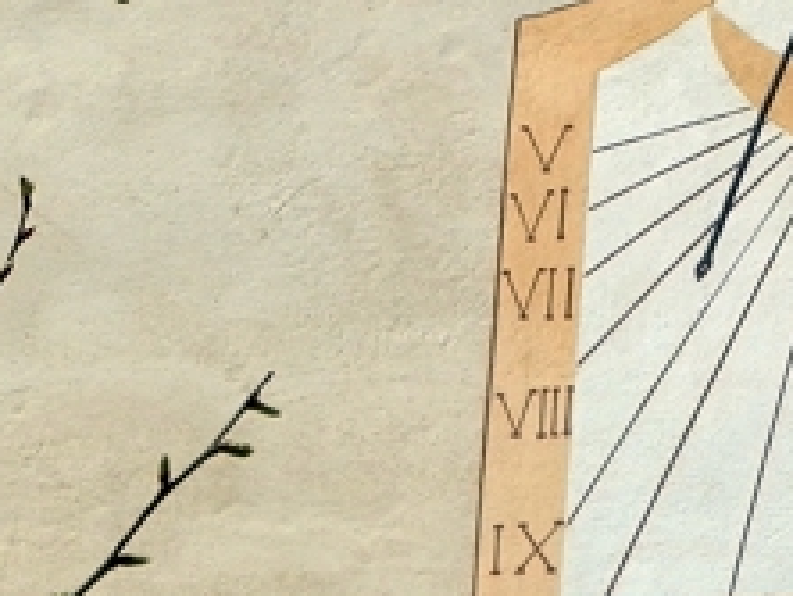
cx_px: 1061
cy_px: 421
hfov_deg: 3.9
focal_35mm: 504
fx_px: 11558
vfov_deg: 3.0
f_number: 4.2
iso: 64
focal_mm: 25.04
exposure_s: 1/640
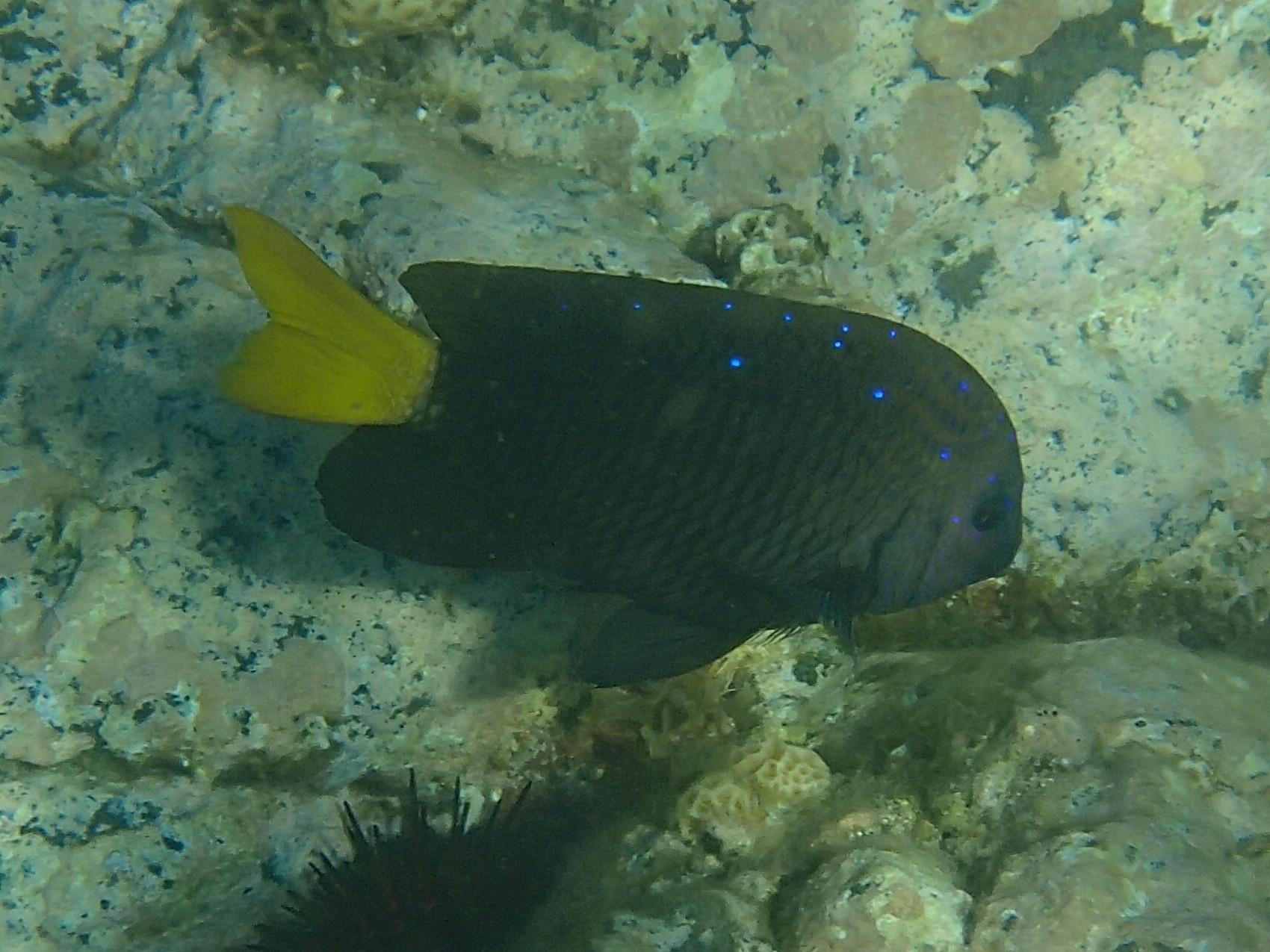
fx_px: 3669
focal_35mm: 100
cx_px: 635
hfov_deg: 19.6
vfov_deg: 14.8
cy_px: 476
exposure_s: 1/400
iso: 100
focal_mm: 18
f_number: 6.3
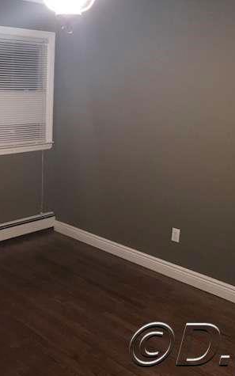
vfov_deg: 49.3
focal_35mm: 40
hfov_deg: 30.9
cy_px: 189
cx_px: 36
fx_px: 410
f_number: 1.8
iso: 200
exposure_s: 1/4
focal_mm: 3.99
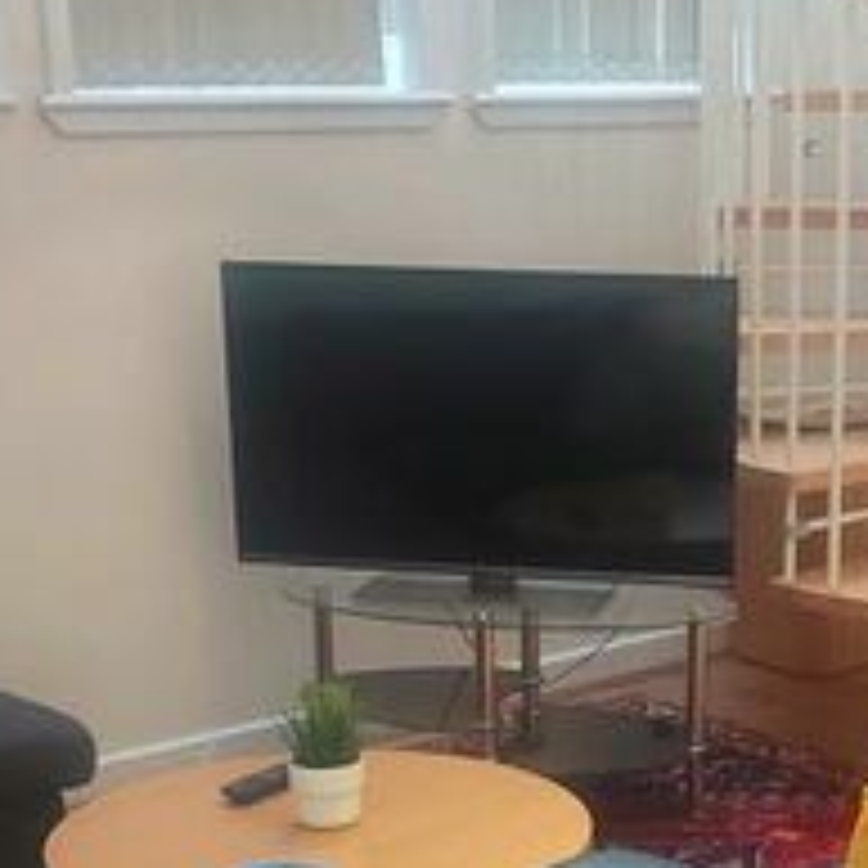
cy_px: 726
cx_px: 675
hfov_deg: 22.2
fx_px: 2184
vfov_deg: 22.1
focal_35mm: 77
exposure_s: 1/33
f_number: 1.8
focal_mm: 5.23
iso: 250
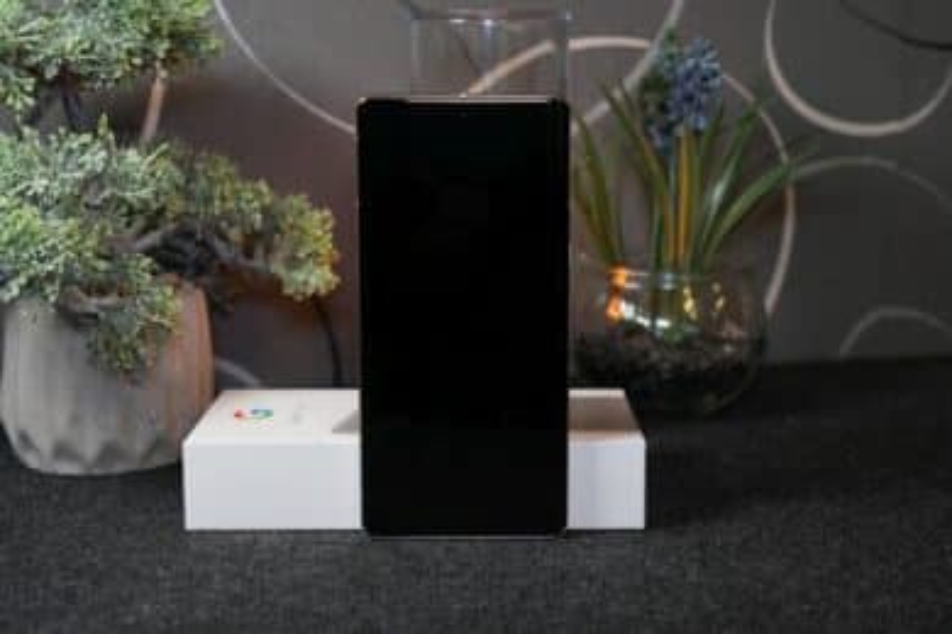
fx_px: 1375
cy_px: 317
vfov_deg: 26.0
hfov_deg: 38.2
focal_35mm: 52
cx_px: 476
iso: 1250
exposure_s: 1/60
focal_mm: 52
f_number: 7.1
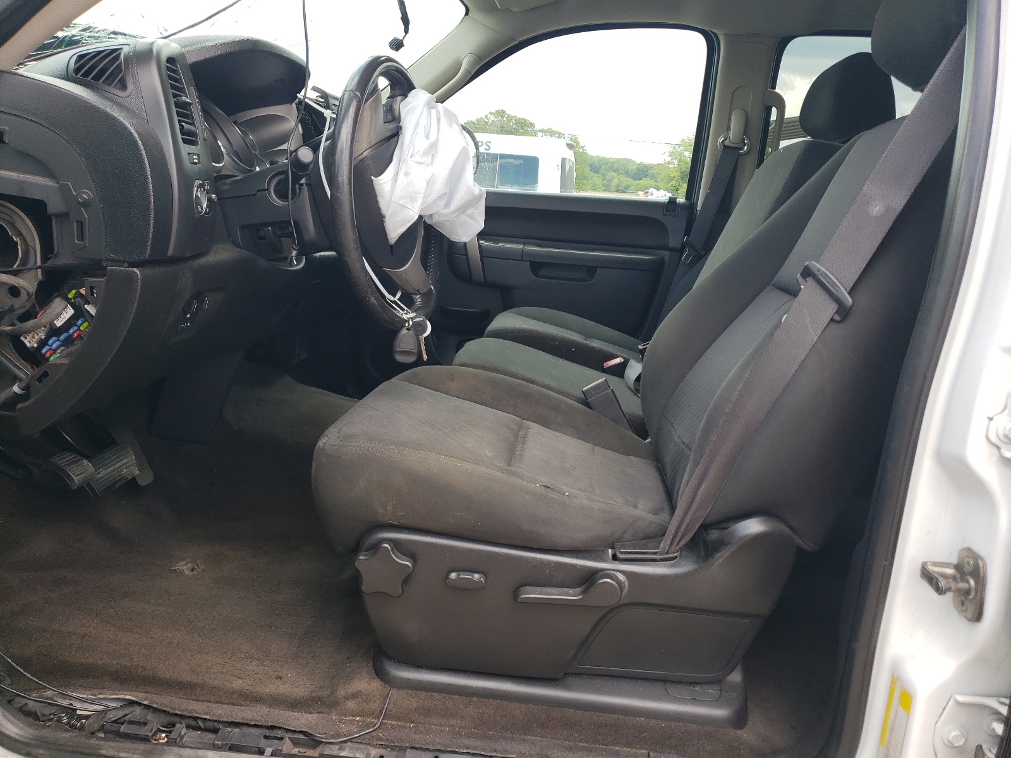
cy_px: 379
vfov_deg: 53.1
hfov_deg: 67.3
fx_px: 759
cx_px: 506
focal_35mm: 26
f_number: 1.5
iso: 50
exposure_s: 1/333
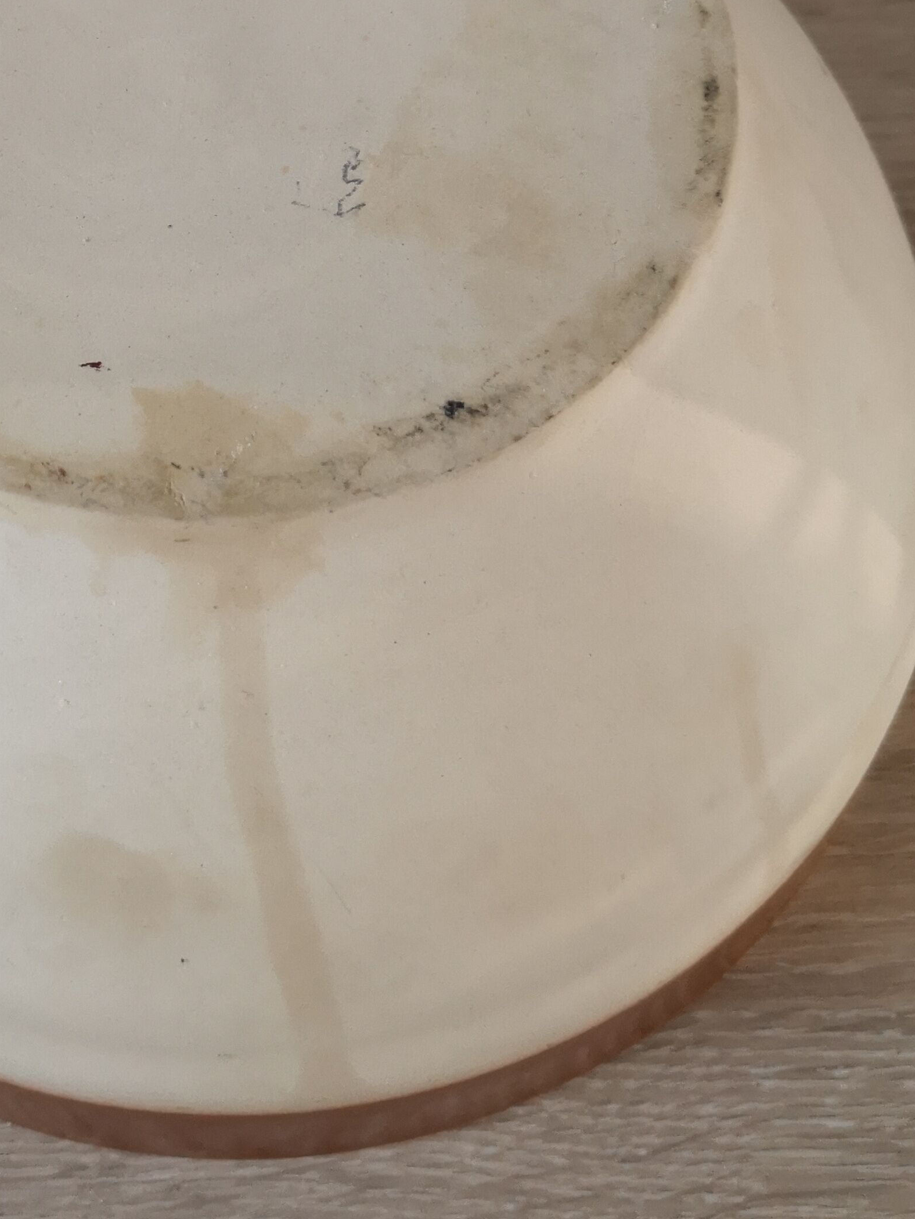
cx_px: 229
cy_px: 254
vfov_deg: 36.3
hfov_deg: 28.2
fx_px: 1797
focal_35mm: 51
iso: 320
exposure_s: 1/25
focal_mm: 3.95
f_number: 1.8
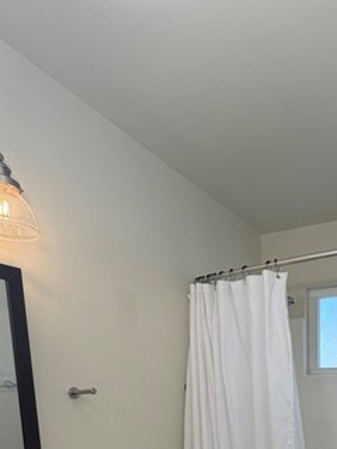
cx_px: 284
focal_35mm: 28
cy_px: 424
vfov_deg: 53.4
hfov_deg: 46.3
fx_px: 363
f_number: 2.2
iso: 50
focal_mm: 2.22
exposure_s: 1/120
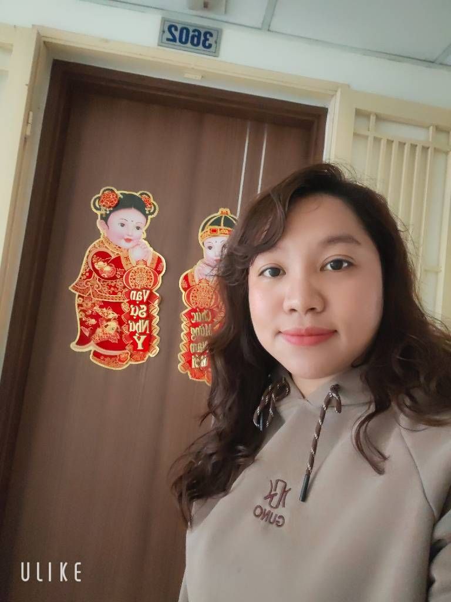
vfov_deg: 79.0
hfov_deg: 63.4
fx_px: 365
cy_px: 301
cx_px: 226
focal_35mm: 21
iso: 1621
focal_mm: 2.98
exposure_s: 1/25
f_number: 2.1
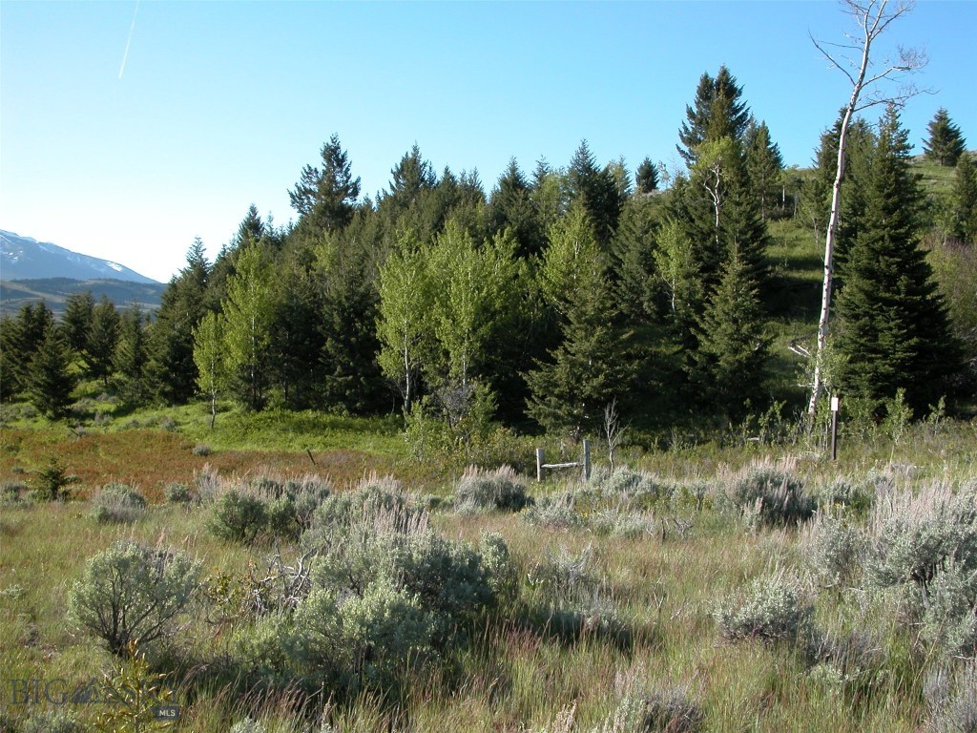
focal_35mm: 34
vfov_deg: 41.8
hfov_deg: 54.0
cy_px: 366
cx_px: 488
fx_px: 960
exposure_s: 1/197
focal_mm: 8.9
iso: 100
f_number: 5.6
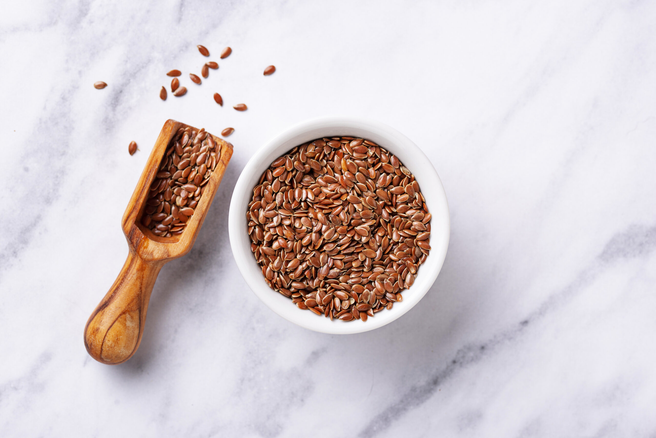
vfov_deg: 13.1
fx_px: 1914
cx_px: 328
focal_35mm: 105
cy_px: 219
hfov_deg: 19.4
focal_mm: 105
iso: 100
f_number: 9
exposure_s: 1/125
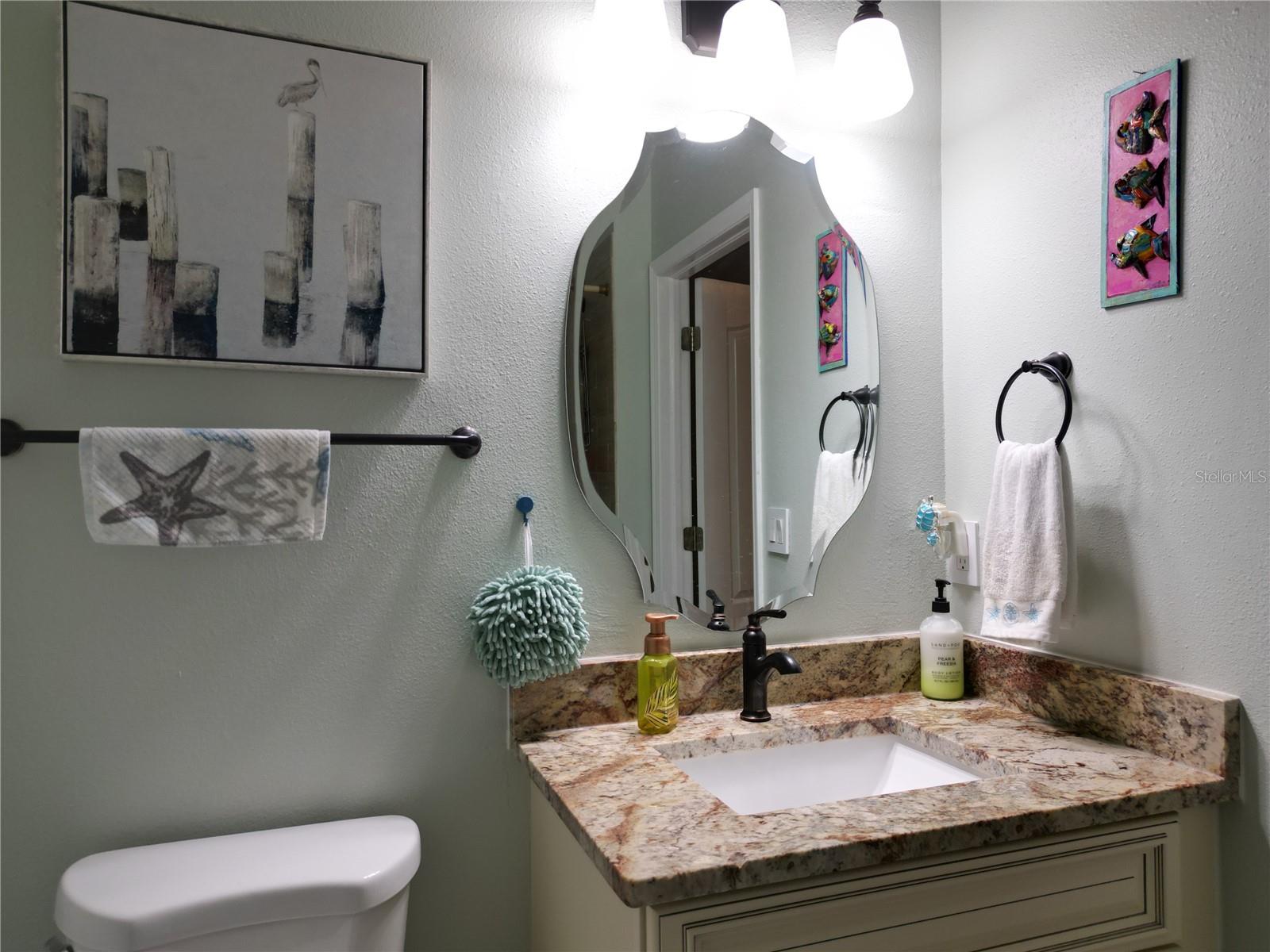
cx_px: 635
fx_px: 881
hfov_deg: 71.6
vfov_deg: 56.8
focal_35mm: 24
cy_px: 476
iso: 130
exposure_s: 1/80
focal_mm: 6.72
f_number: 1.7
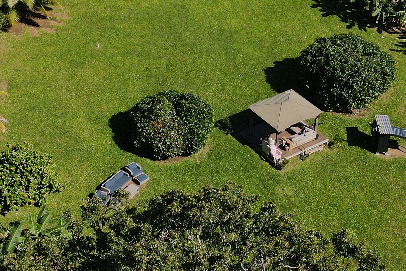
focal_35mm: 62
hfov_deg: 32.4
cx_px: 200
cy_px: 131
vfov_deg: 21.9
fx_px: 699
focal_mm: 4.5
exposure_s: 1/2000
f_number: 2.8
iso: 100
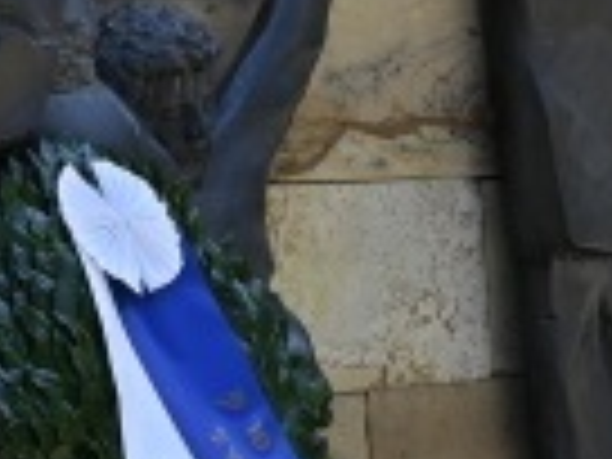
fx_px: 4182
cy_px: 326
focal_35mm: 237
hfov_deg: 8.2
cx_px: 860
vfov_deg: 6.3
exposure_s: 1/640
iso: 100
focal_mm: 33.5
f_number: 4
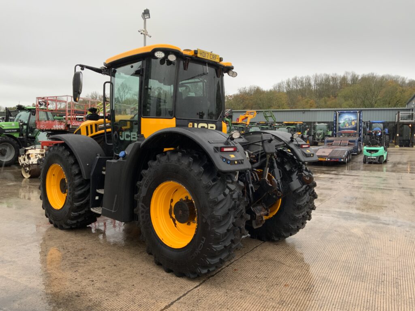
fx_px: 348
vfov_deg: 48.2
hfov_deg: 61.7
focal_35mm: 29
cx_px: 208
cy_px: 156
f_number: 1.8
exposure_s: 1/122
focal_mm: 3
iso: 32
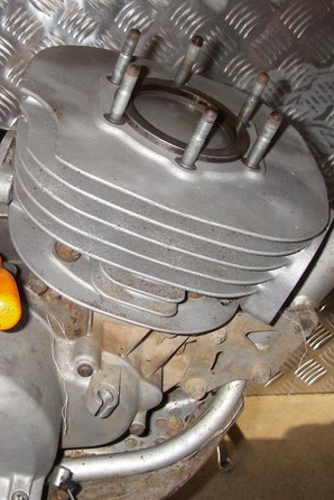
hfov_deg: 25.0
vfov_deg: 37.5
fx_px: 738
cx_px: 53
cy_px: 251
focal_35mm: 53
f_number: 3.3
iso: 160
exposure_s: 1/40
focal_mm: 6.3
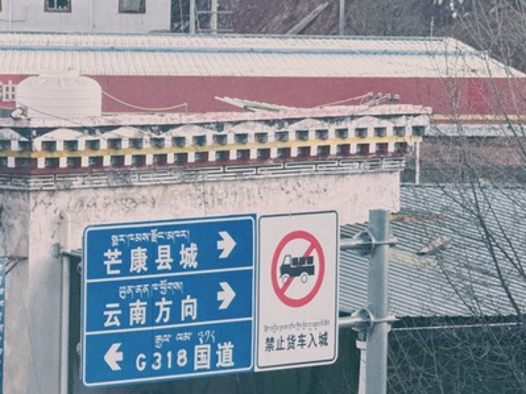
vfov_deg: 4.8
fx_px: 4679
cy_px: 453
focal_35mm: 308
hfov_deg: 6.4
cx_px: 140
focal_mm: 15.66
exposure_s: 1/100
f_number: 2.8
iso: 125
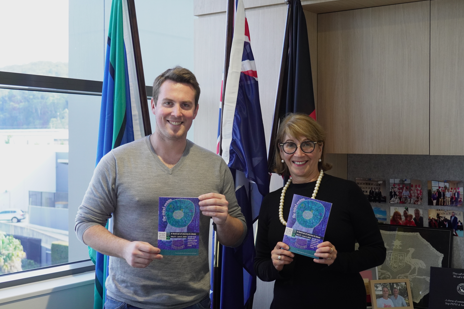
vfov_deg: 28.4
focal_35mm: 48
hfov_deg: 41.5
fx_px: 612
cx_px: 233
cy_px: 155
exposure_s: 1/200
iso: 1250
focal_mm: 31
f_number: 4
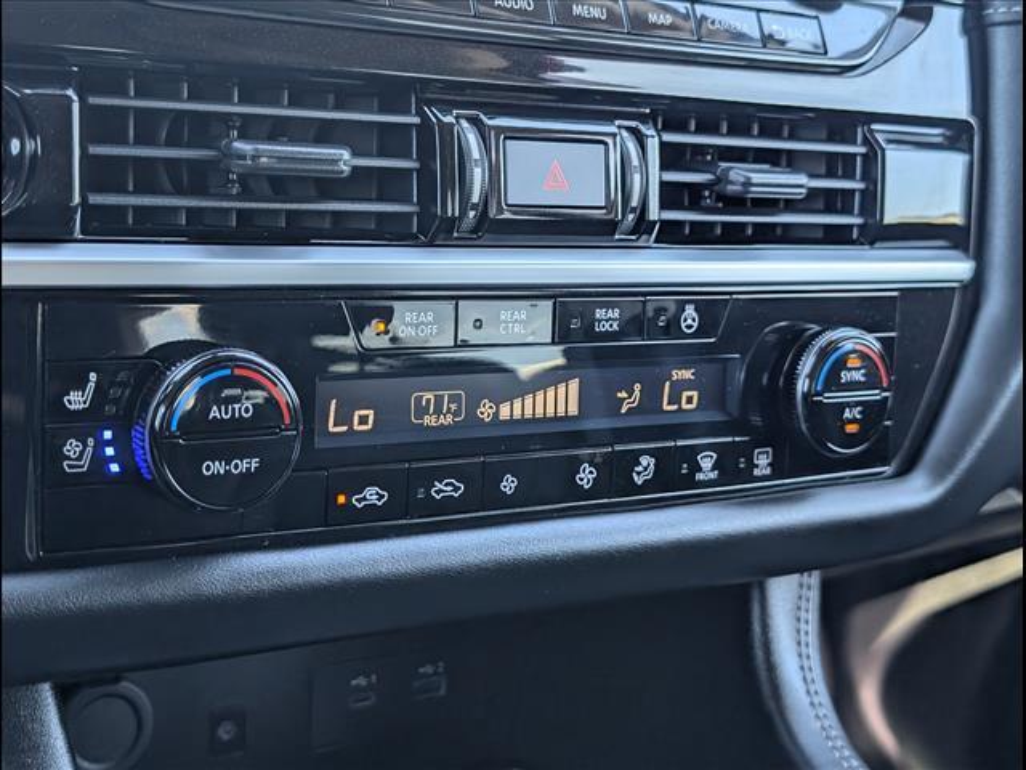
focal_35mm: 49
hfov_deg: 38.9
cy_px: 385
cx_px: 513
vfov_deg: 29.7
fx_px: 1452
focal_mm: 6.9
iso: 116
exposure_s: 1/204
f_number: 1.68
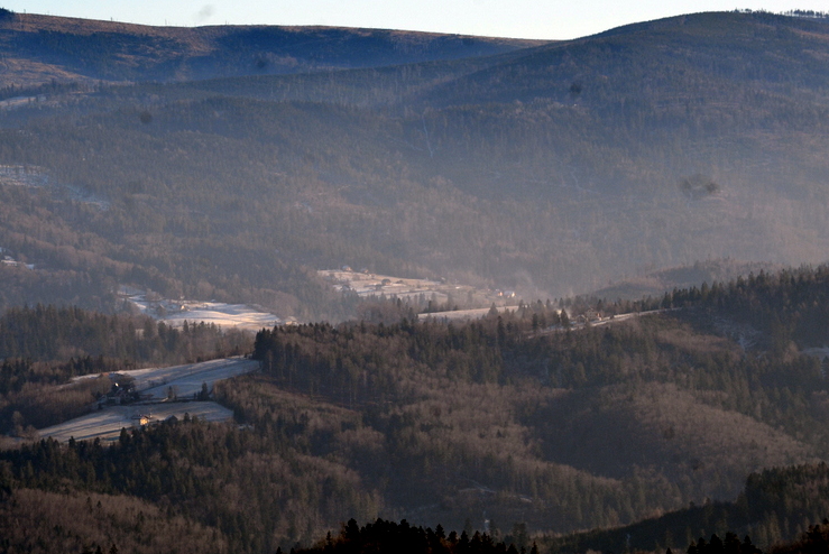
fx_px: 5797
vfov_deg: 5.5
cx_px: 381
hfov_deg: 8.2
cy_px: 269
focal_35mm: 252
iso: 400
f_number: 11
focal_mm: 155
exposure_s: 1/500
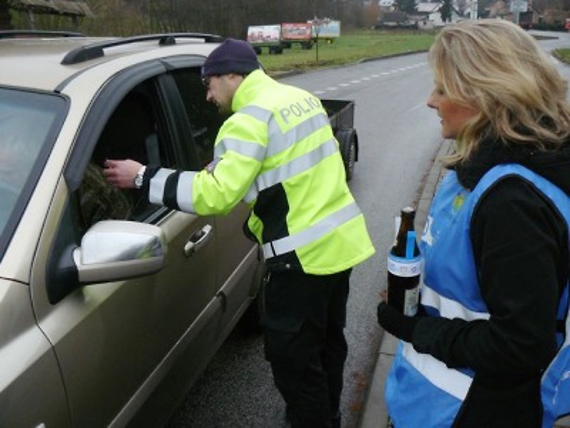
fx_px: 593
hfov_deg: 51.4
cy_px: 214
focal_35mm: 36
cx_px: 285
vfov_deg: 39.7
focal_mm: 6
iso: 200
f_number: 2.8
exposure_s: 1/160
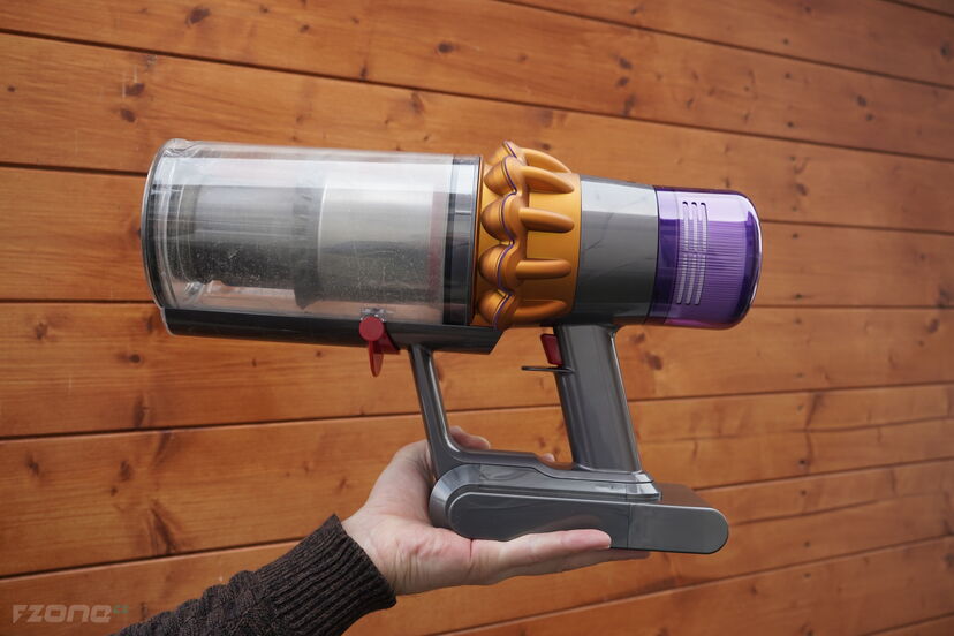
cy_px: 318
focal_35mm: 33
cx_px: 477
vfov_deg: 40.0
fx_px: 874
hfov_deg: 57.2
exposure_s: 1/160
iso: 400
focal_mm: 33
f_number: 7.1
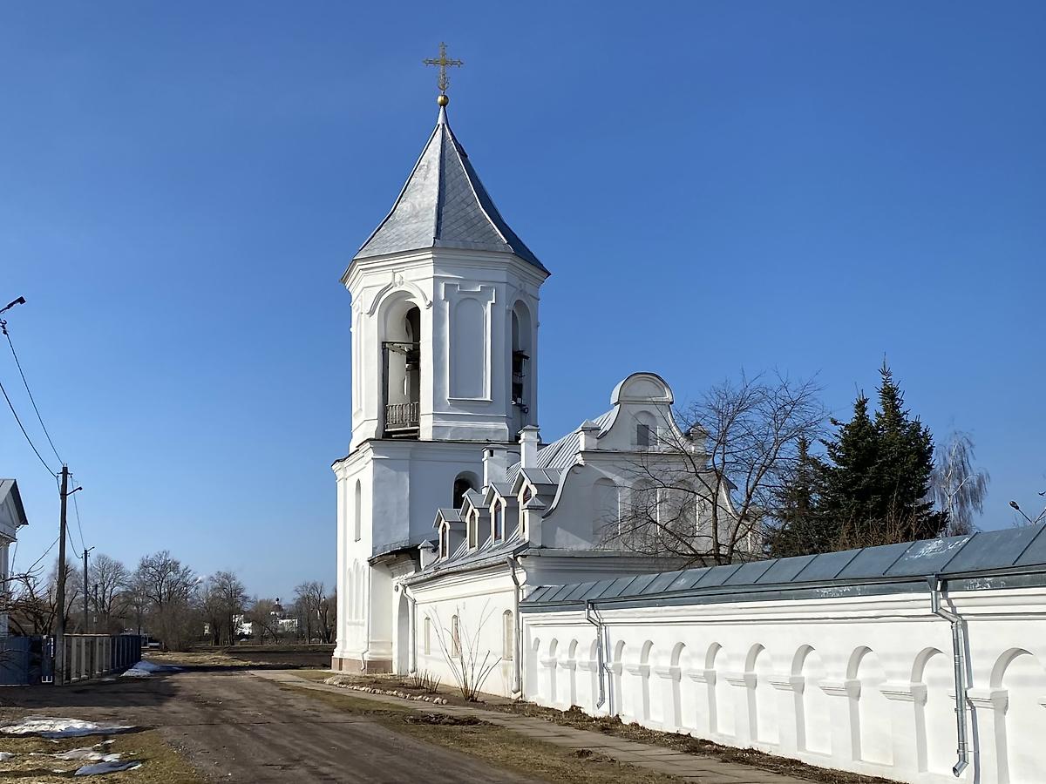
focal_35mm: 26
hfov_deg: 67.3
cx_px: 523
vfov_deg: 53.1
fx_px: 786
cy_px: 392
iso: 32
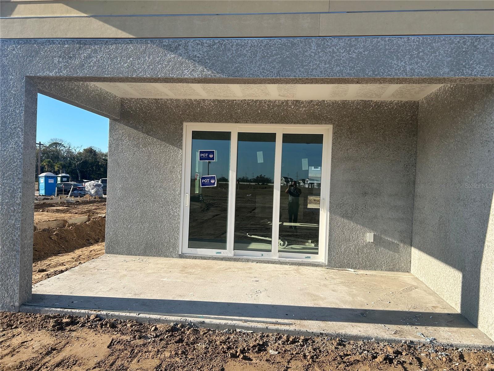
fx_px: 371
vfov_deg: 53.1
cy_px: 186
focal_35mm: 26
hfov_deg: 67.3
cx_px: 247
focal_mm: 5.7
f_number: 1.5
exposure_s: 1/3077
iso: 50
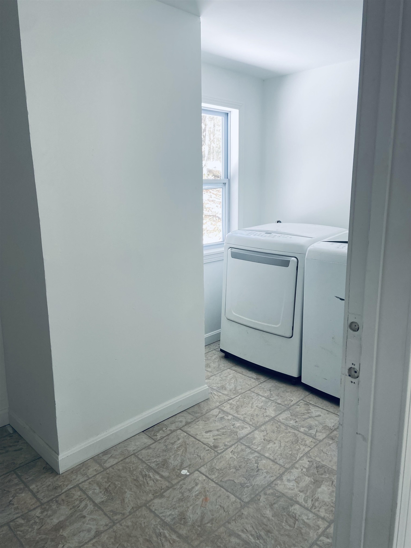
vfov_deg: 67.3
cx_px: 206
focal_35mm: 26
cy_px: 274
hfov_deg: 53.1
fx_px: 412
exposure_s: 1/138
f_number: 1.8
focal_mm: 4.25
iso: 32
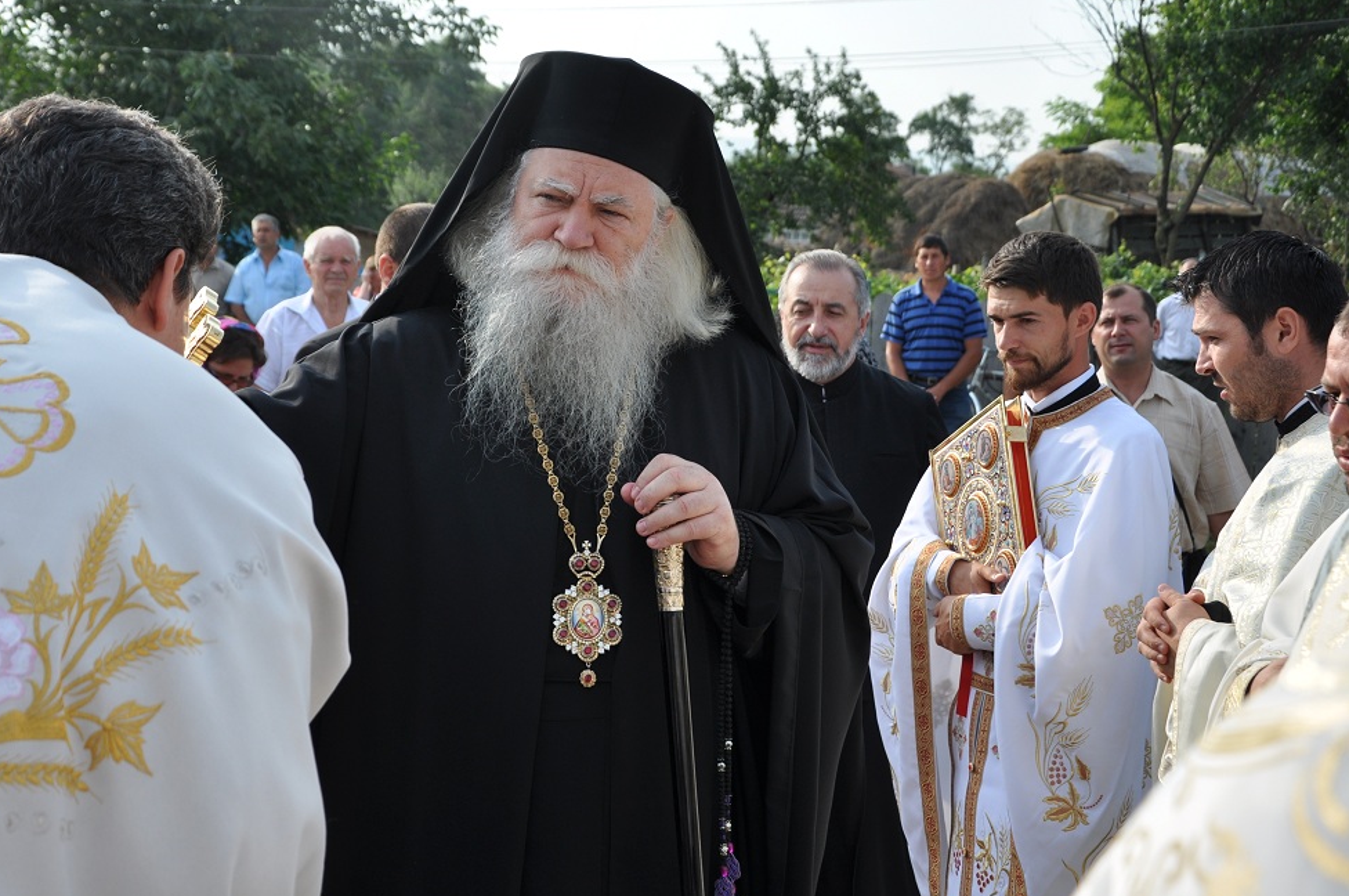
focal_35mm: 59
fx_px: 2208
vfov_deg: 22.9
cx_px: 571
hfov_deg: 33.9
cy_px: 382
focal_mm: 32
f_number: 5.6
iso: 200
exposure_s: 1/640
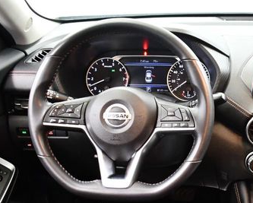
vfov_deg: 23.2
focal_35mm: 65
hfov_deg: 27.9
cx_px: 236
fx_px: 487
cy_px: 162
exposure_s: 1/60
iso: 5600
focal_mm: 18
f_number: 3.5
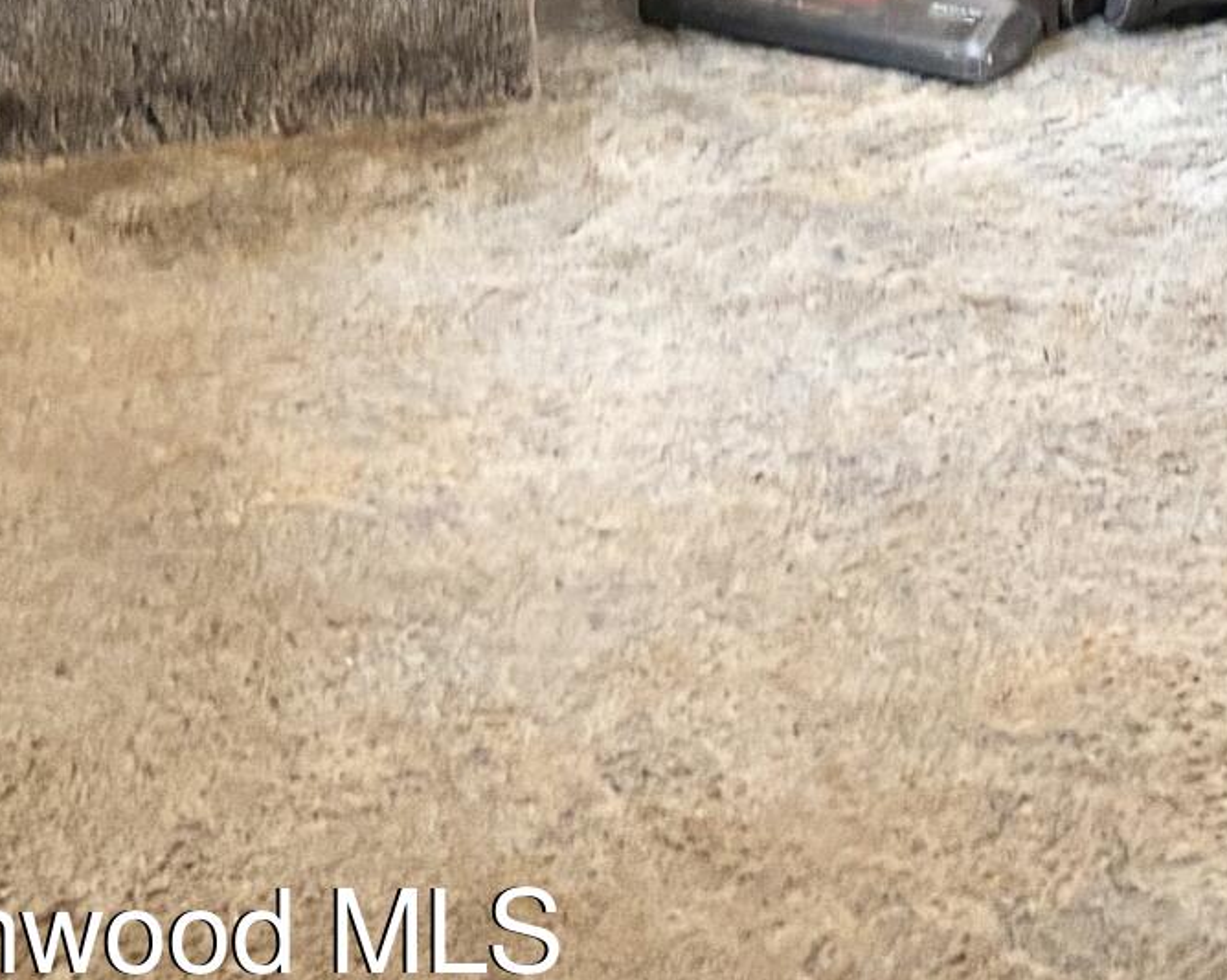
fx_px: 4139
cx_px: 1185
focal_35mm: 114
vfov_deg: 12.1
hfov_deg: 16.6
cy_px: -943
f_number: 1.6
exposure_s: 1/60
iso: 320
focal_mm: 5.96
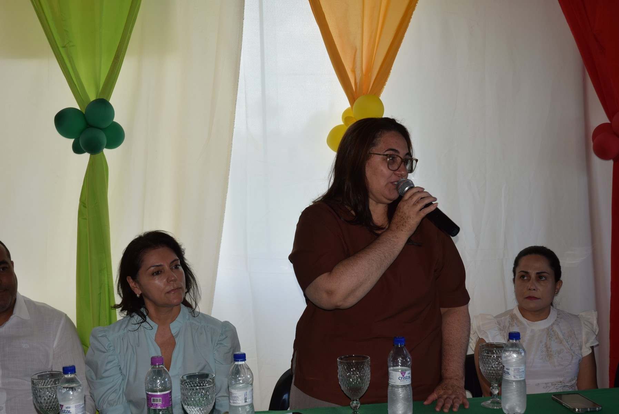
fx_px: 981
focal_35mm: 57
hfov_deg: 35.0
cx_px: 310
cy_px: 207
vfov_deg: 23.8
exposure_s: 1/125
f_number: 5.6
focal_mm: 38
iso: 180
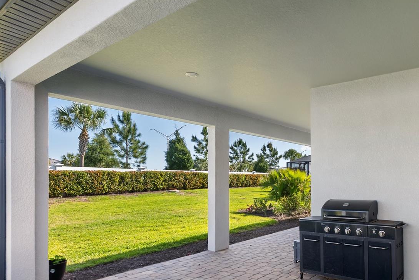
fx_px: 291
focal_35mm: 25
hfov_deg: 69.9
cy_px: 190
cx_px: 271
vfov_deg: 50.3
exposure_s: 1/50
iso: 160
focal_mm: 17
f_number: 4
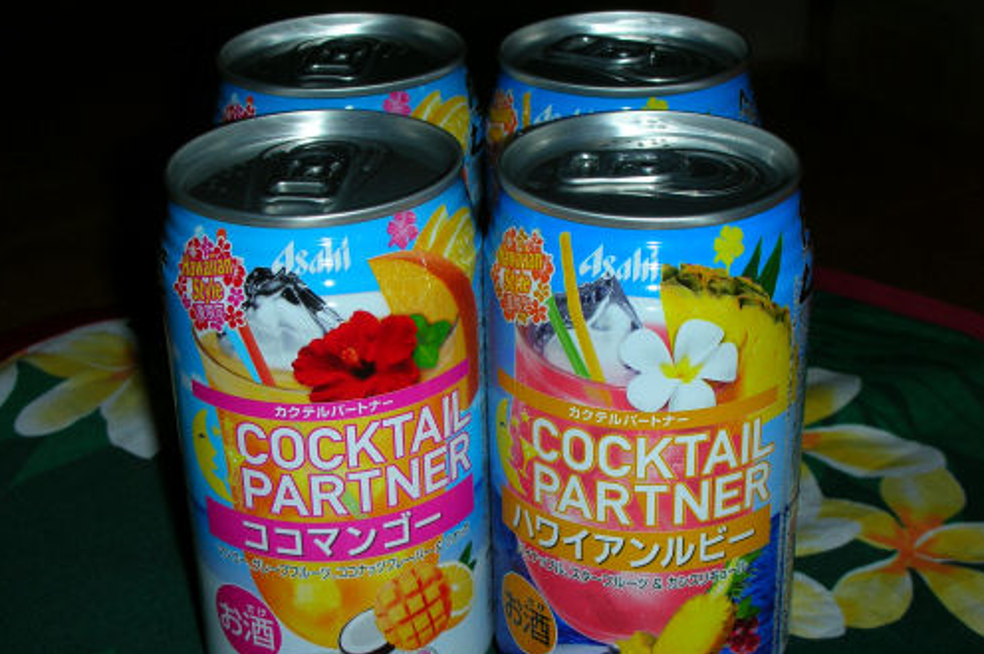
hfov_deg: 31.4
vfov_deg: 21.2
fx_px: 1748
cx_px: 492
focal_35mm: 64
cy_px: 350
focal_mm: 10.1
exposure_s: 1/120
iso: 50
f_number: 4
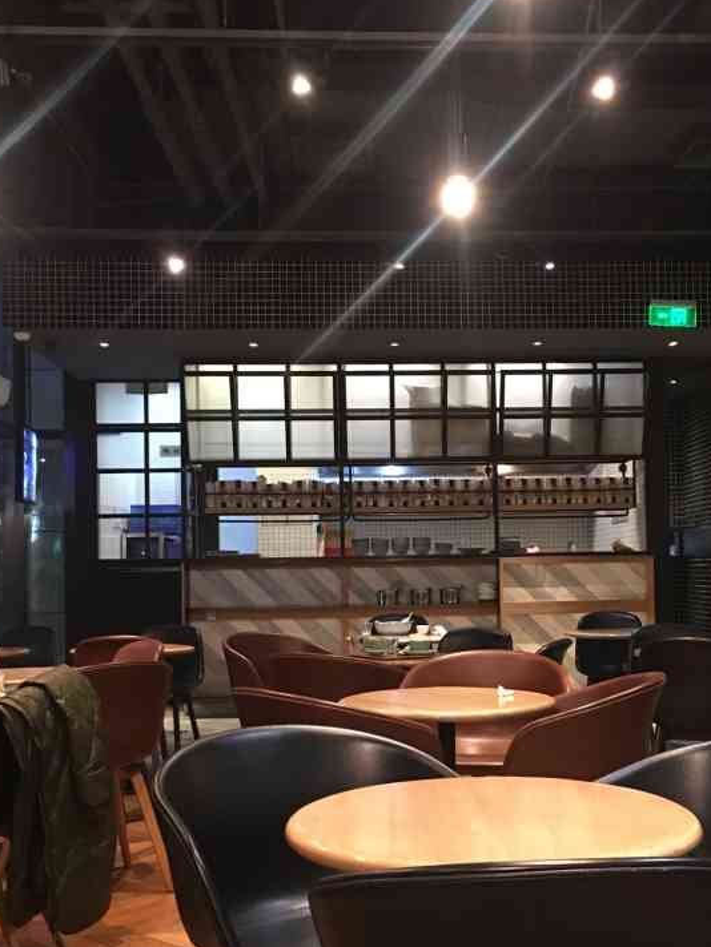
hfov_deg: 37.5
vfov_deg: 48.8
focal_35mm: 38
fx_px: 1041
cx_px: 447
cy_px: 541
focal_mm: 4.15
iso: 100
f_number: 2.2
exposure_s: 1/8
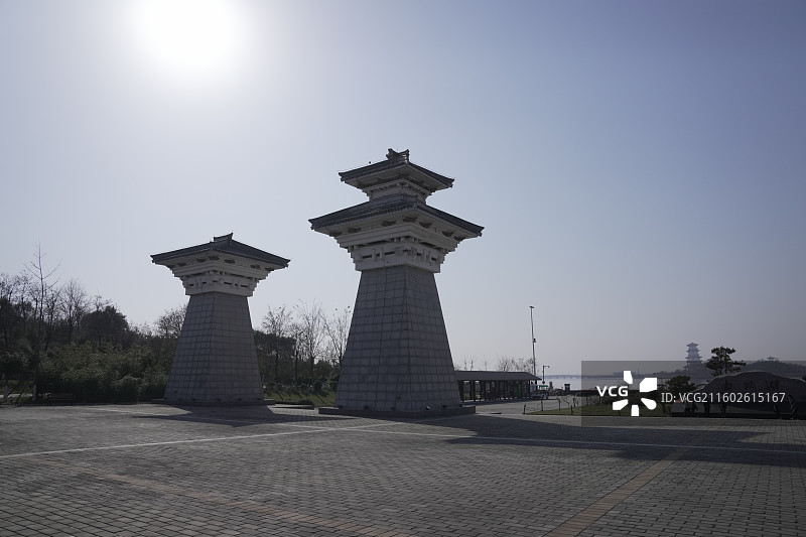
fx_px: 537
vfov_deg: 53.1
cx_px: 403
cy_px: 268
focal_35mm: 24
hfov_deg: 73.8
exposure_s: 1/6400
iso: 640
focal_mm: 24
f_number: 6.3
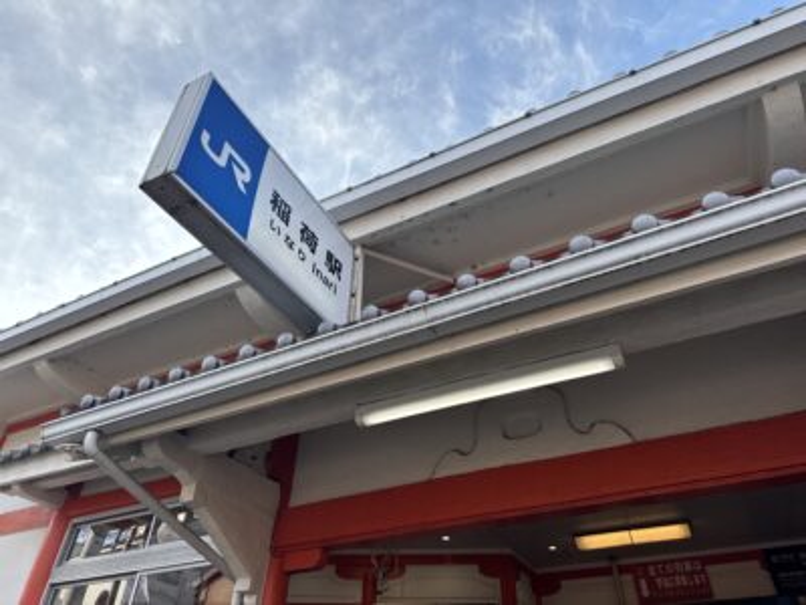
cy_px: 302
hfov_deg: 71.6
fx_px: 559
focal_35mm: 24
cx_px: 403
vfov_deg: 56.8
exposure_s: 1/1597
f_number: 1.78
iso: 80
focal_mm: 6.76
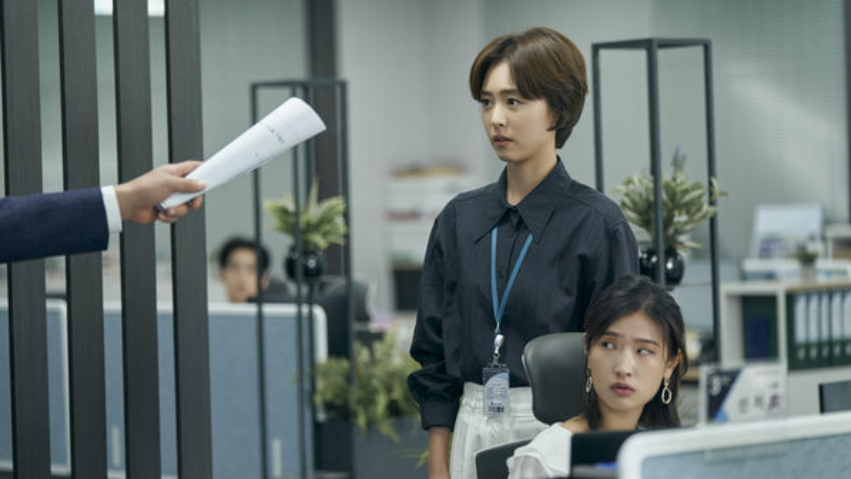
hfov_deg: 18.0
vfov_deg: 10.2
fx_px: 2686
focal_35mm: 119
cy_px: 265
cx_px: 425
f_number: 2.8
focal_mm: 113
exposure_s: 1/320
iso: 2000
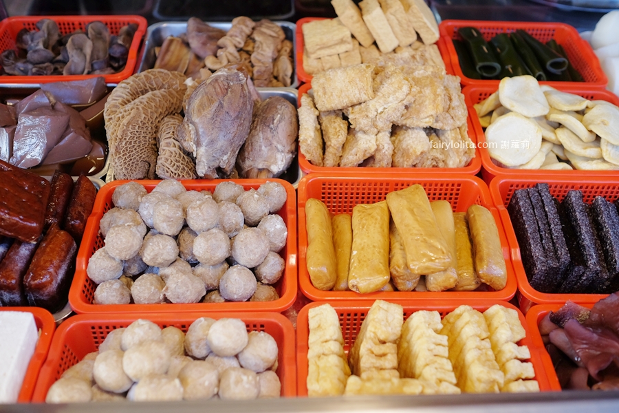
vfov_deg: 37.9
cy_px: 206
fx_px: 602
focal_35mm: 35
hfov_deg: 54.4
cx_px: 310
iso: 640
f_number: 2.5
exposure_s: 1/450
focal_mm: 23
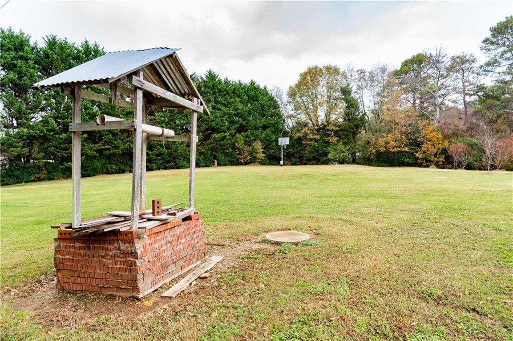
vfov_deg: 53.1
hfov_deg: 73.8
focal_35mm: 24
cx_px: 256
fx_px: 342
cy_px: 170
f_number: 8
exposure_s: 1/50
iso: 80
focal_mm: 24
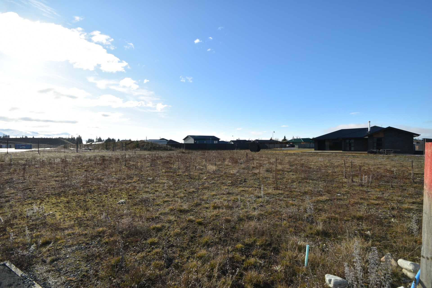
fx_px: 180
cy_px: 144
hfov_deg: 100.4
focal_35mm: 15
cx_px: 216
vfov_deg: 77.3
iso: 100
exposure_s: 1/200
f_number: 11
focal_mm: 10
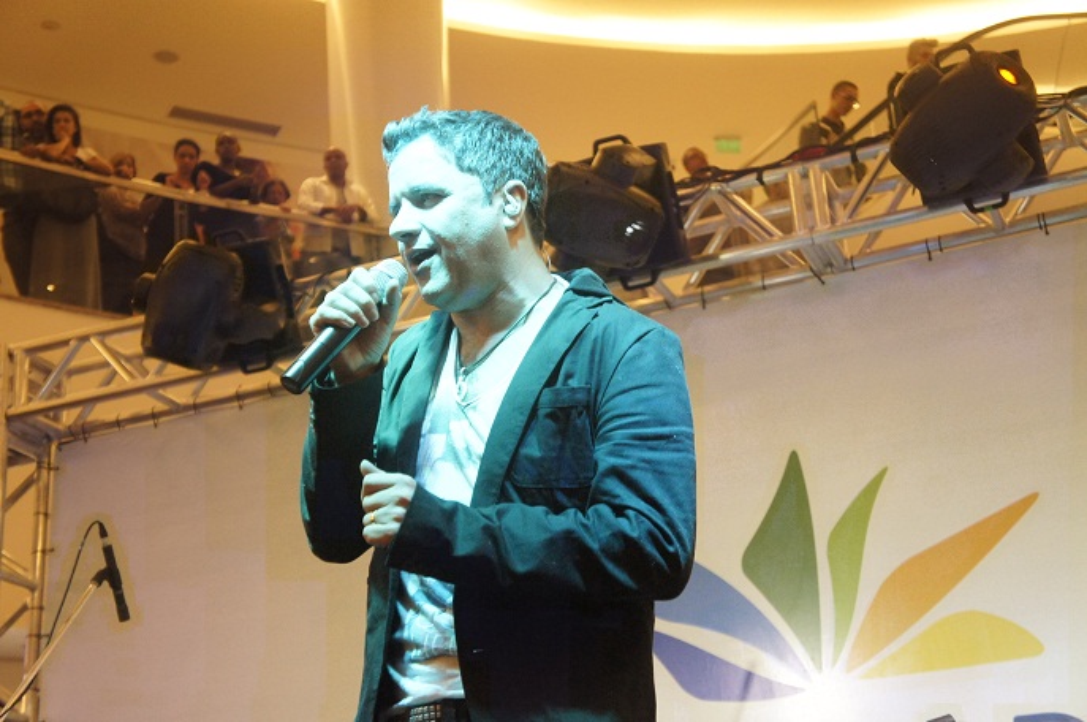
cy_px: 361
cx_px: 544
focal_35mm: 63
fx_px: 1900
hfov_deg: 31.9
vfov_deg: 21.5
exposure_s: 1/250
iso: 4000
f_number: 4.5
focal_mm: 42
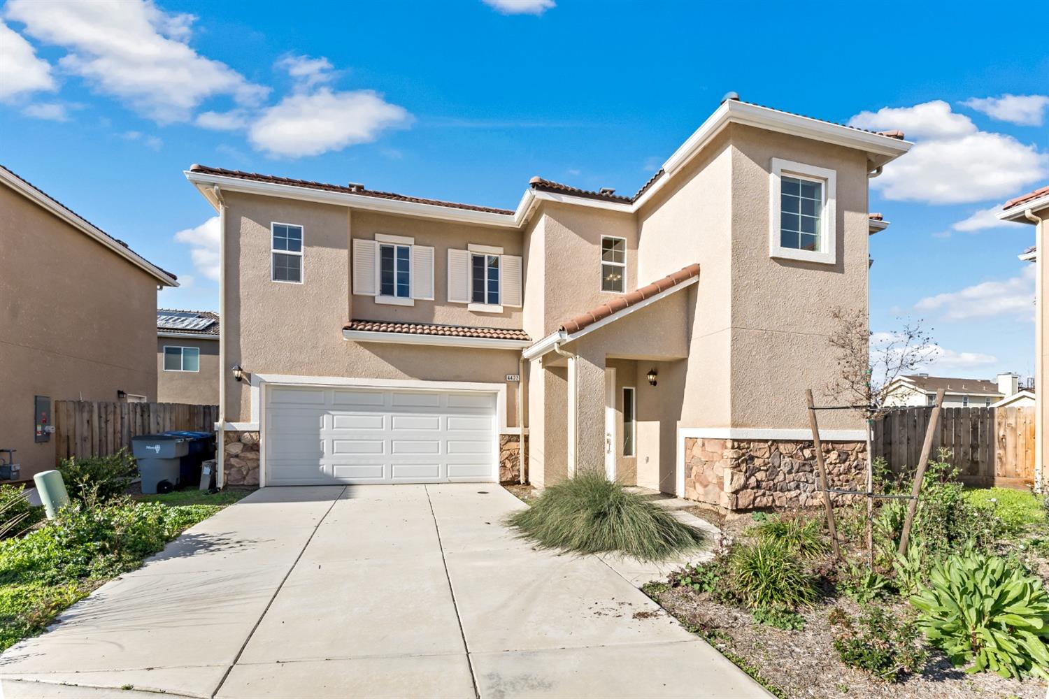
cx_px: 524
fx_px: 408
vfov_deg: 81.2
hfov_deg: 104.3
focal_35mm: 14
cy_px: 350
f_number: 10
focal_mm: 14
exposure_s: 1/200
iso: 80
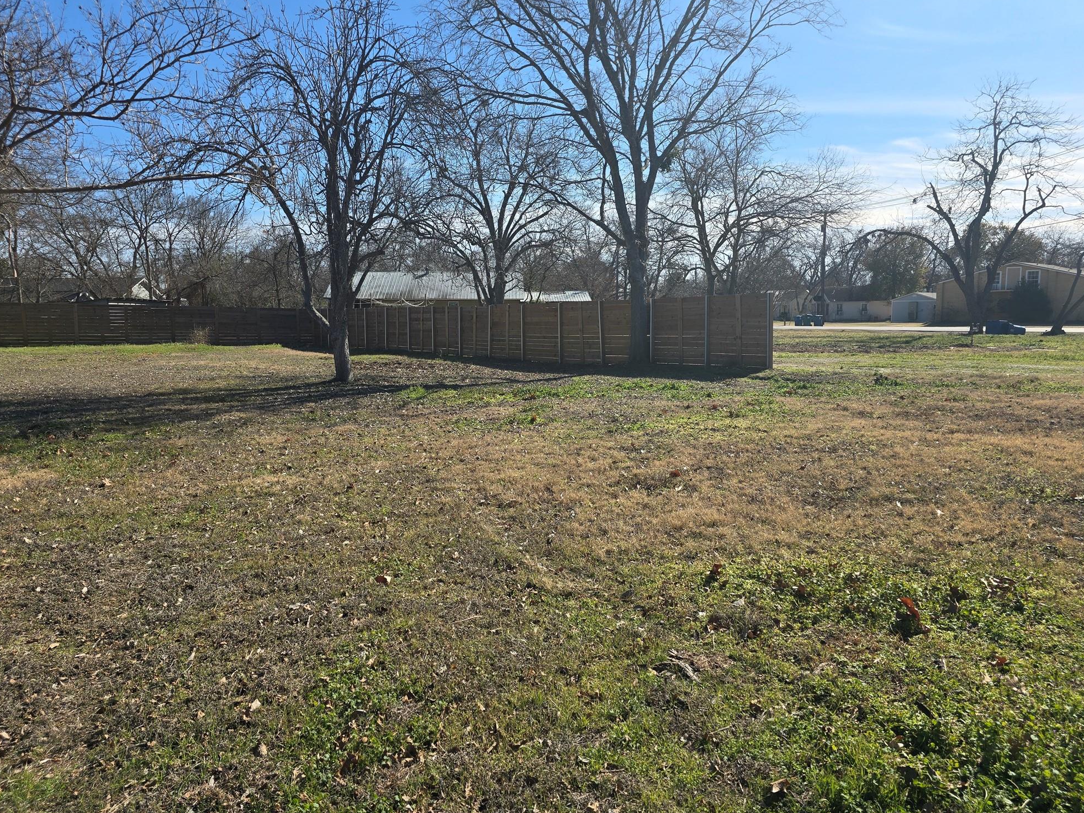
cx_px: 534
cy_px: 390
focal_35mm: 24
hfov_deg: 71.6
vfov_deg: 56.8
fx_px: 752
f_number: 1.7
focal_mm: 6.3
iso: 12
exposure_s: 1/904
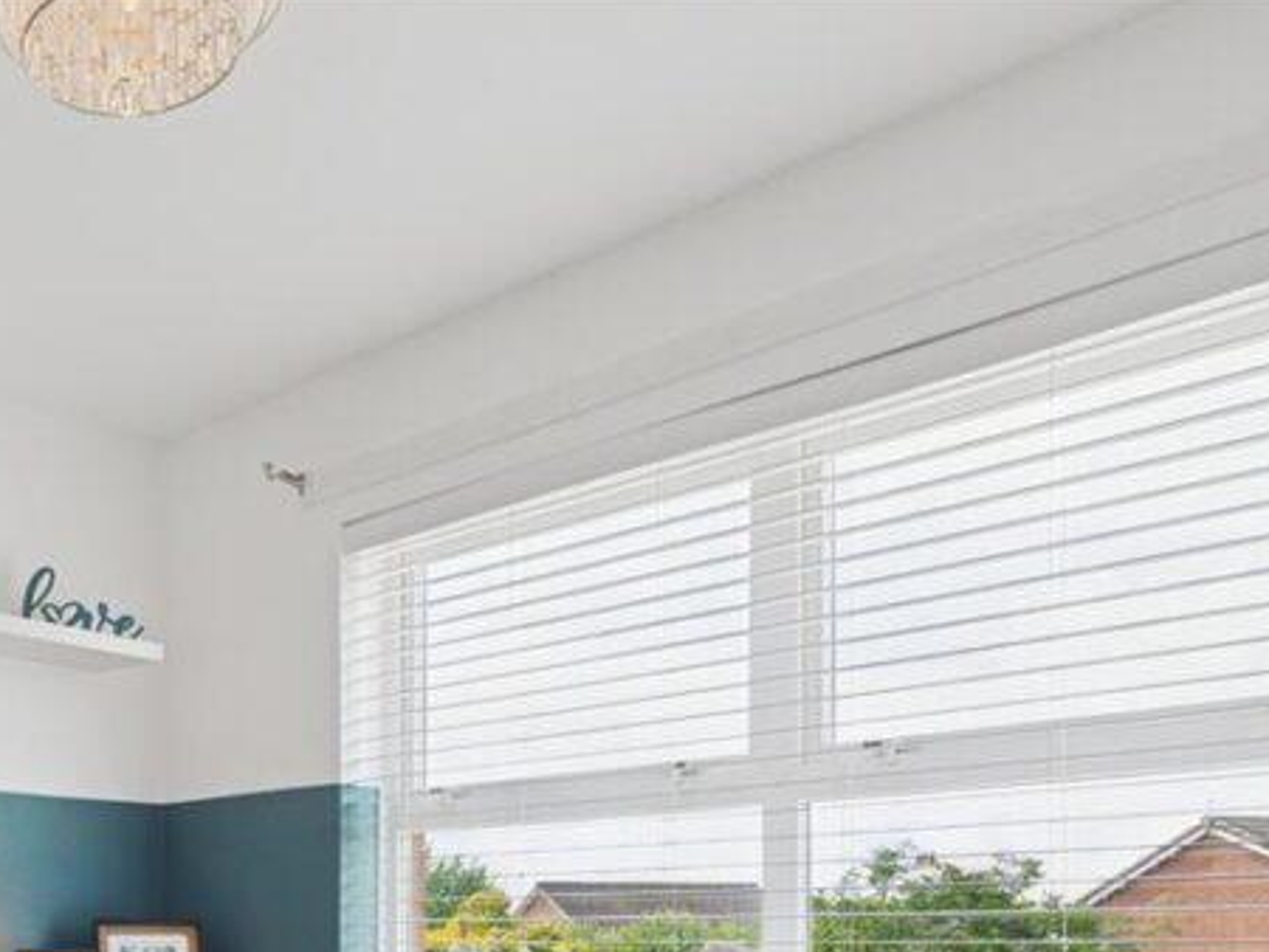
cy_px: 951
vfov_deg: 35.8
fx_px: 1324
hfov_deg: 45.3
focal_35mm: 36
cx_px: 76
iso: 250
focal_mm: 11
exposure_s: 1/60
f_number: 9
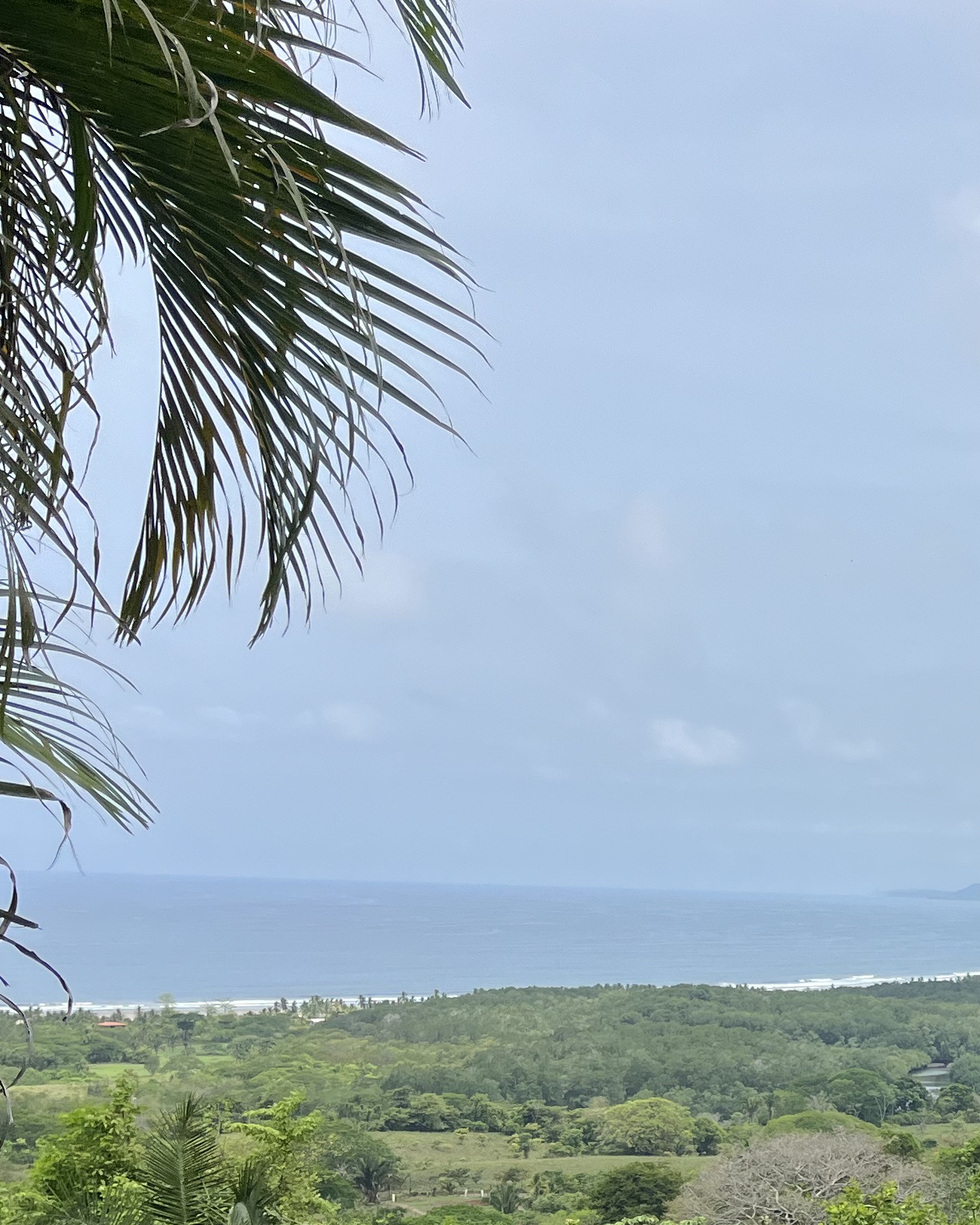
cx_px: 1322
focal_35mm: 62
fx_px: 2248
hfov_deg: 21.8
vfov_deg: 29.4
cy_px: 1067
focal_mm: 5.1
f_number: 1.6
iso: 50
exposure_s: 1/4854
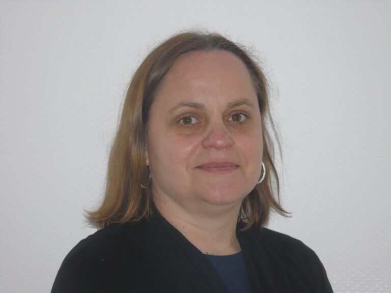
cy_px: 146
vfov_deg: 8.0
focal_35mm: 186
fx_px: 2101
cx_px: 196
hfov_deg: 10.6
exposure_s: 1/60
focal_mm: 33
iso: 320
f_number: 5
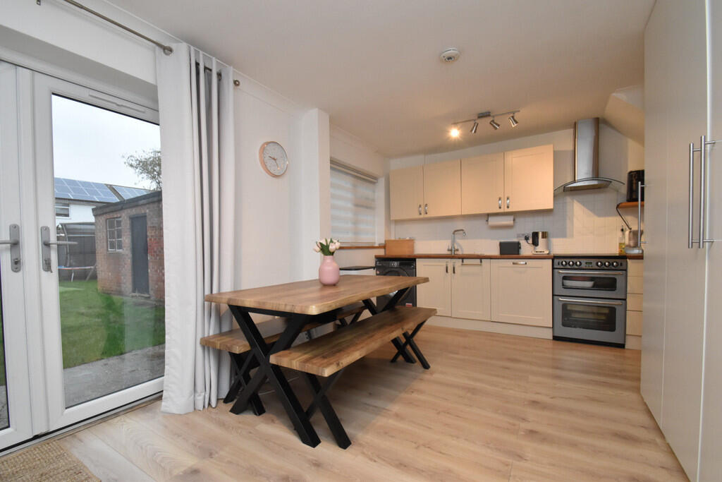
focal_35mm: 15
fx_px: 301
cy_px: 241
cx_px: 361
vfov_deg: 77.3
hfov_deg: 100.4
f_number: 9
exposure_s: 1/60
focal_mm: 10
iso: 1600
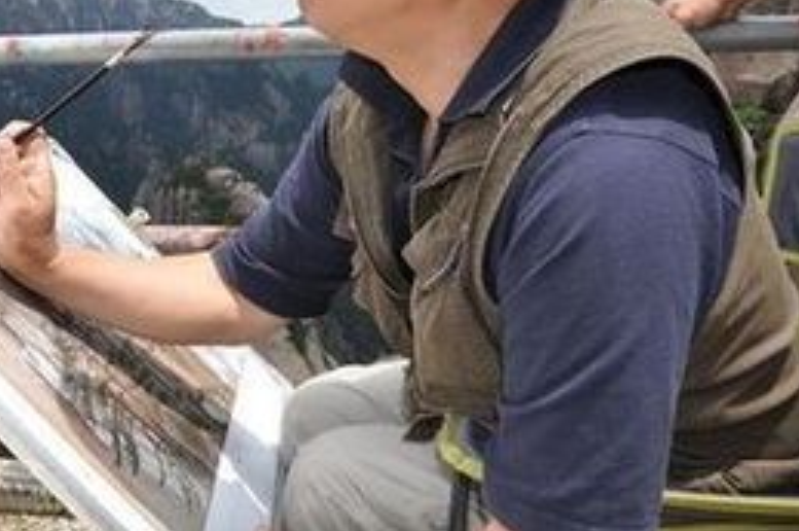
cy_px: 105
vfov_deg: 29.7
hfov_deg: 44.1
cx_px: 284
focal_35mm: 44
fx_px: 975
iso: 200
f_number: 10
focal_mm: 18
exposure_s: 1/200
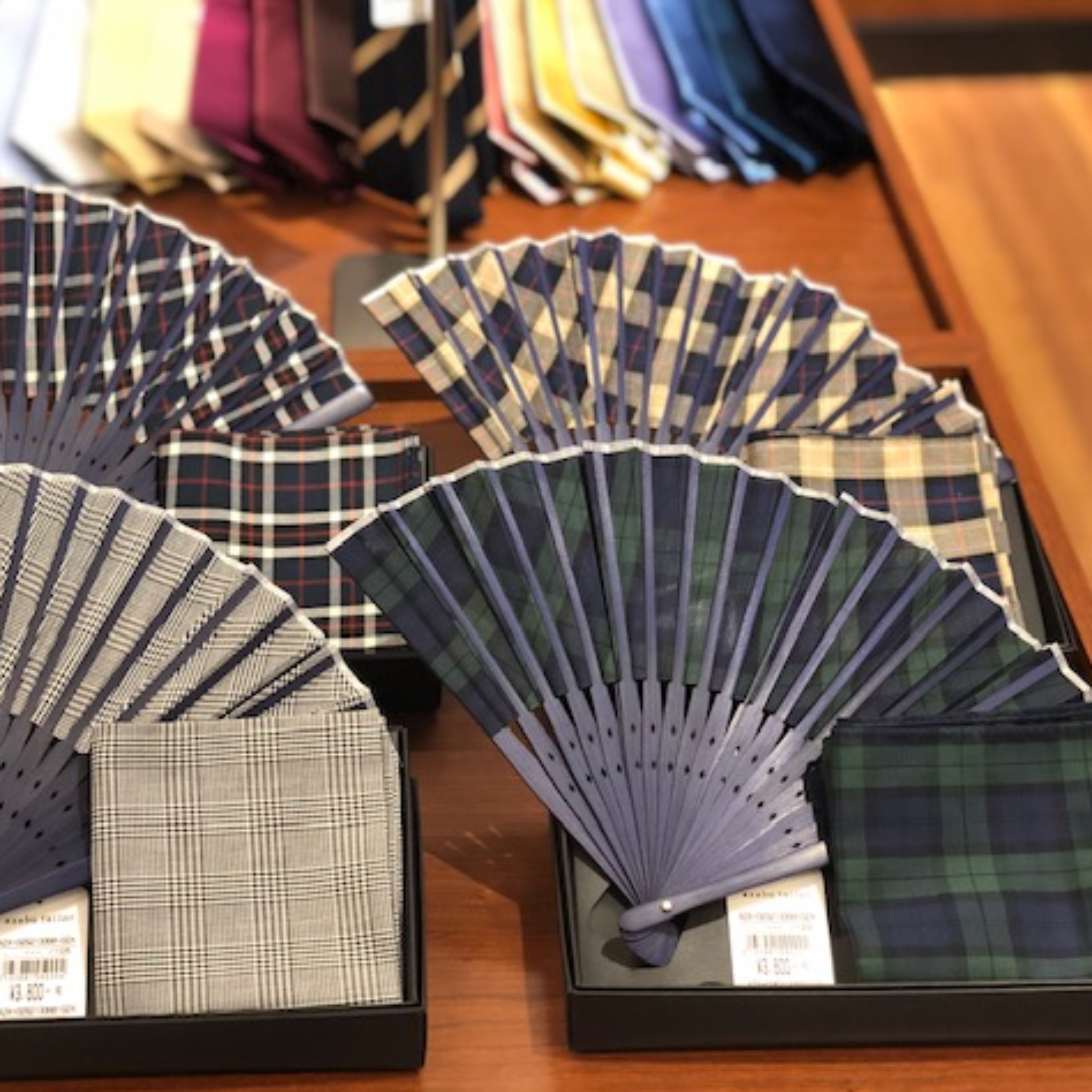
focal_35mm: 62
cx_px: 392
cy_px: 544
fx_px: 2213
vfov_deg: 27.7
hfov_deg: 27.6
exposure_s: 1/50
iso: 100
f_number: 2.4
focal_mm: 6
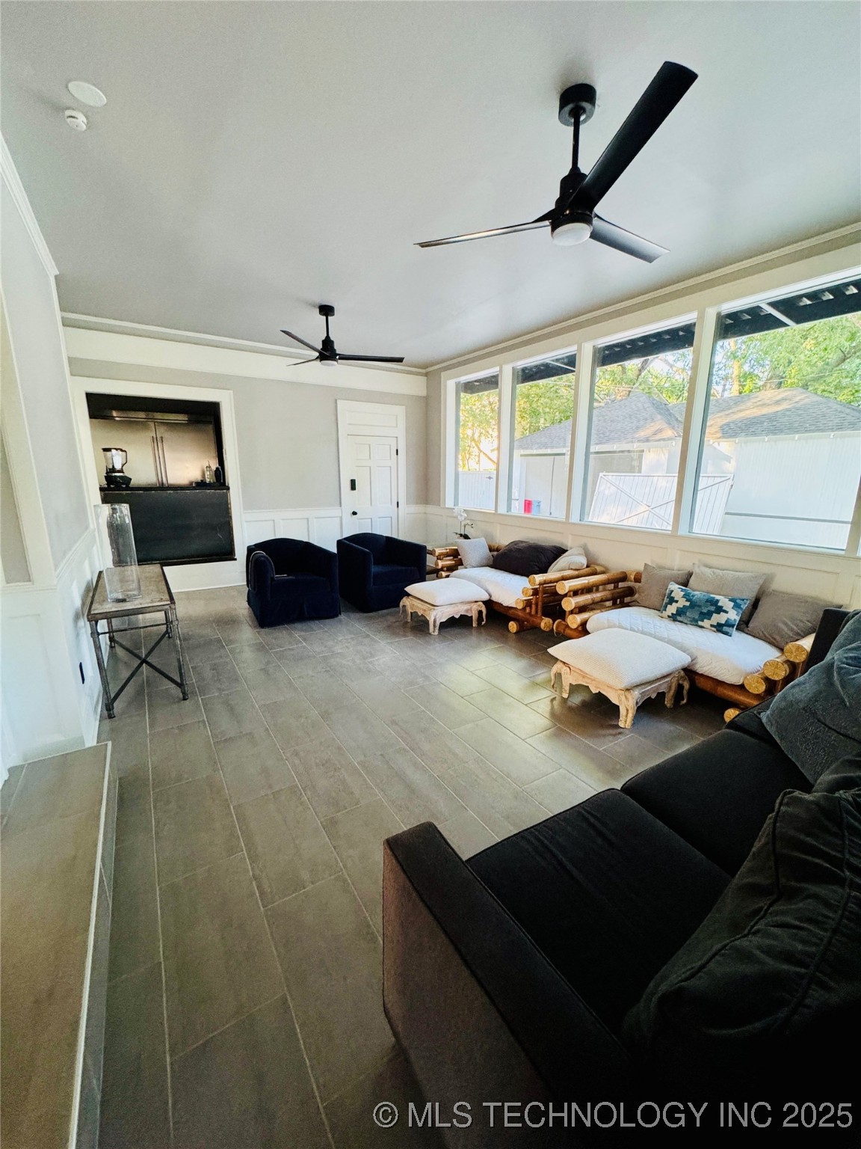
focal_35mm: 14
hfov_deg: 85.7
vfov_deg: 102.1
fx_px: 464
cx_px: 430
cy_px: 574
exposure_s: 1/120
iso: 320
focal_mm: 2.22
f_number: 2.2
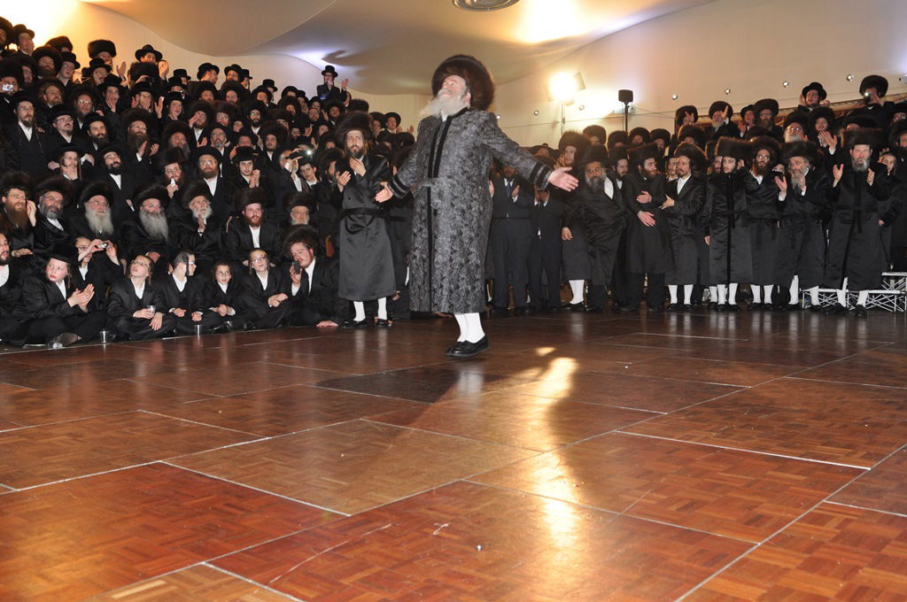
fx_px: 868
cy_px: 301
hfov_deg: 55.2
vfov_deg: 38.3
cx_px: 454
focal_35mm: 34
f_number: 5.6
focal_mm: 23
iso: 640
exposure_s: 1/100
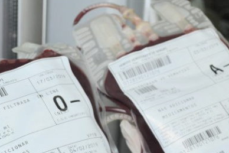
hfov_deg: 22.8
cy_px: 145
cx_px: 100
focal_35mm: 89
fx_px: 566
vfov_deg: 15.2
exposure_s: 1/60
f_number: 4.5
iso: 280
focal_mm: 30
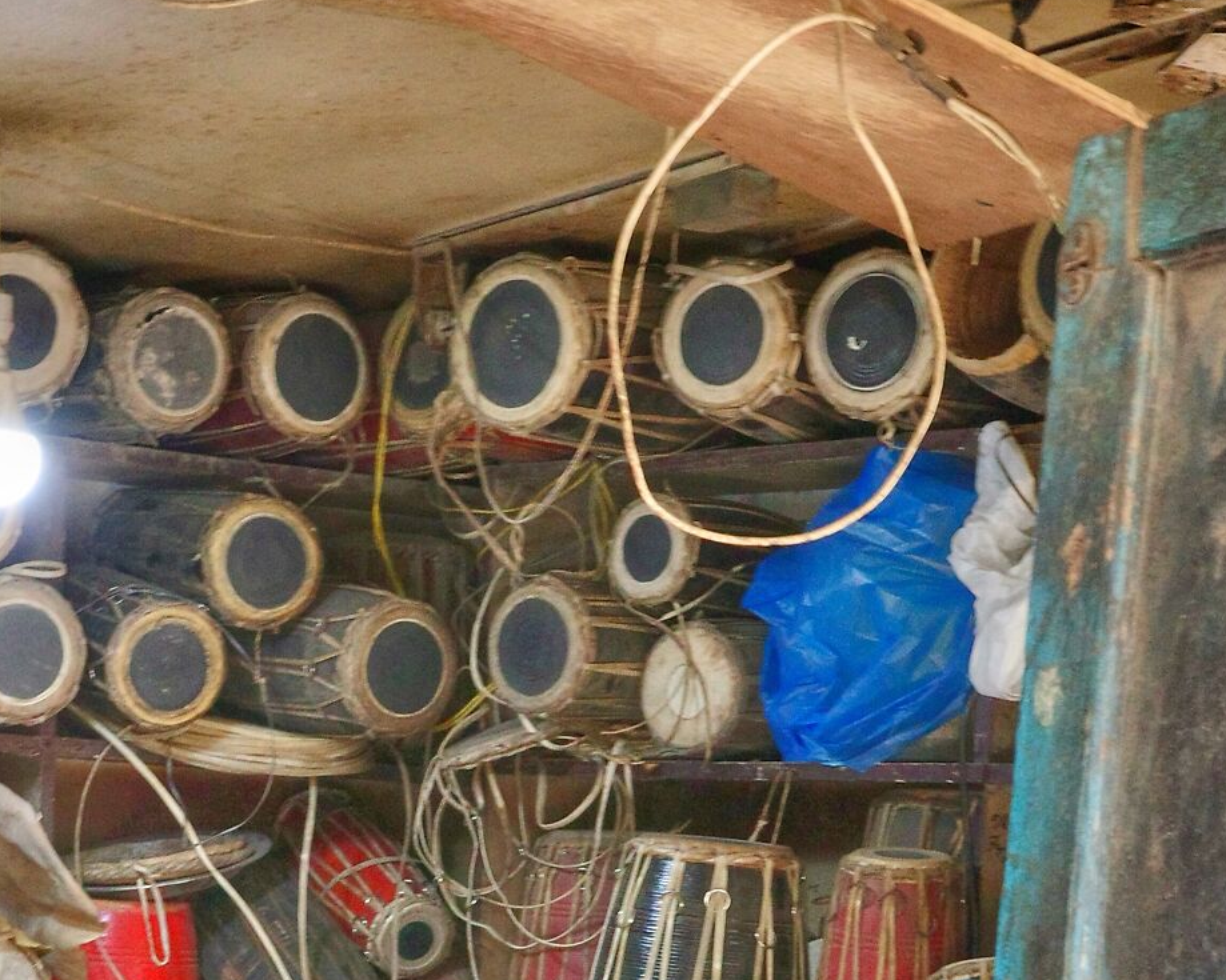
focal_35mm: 98
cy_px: 1316
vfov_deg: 14.9
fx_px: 3556
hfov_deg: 19.5
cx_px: 423
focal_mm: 26
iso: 2000
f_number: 11
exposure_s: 1/40
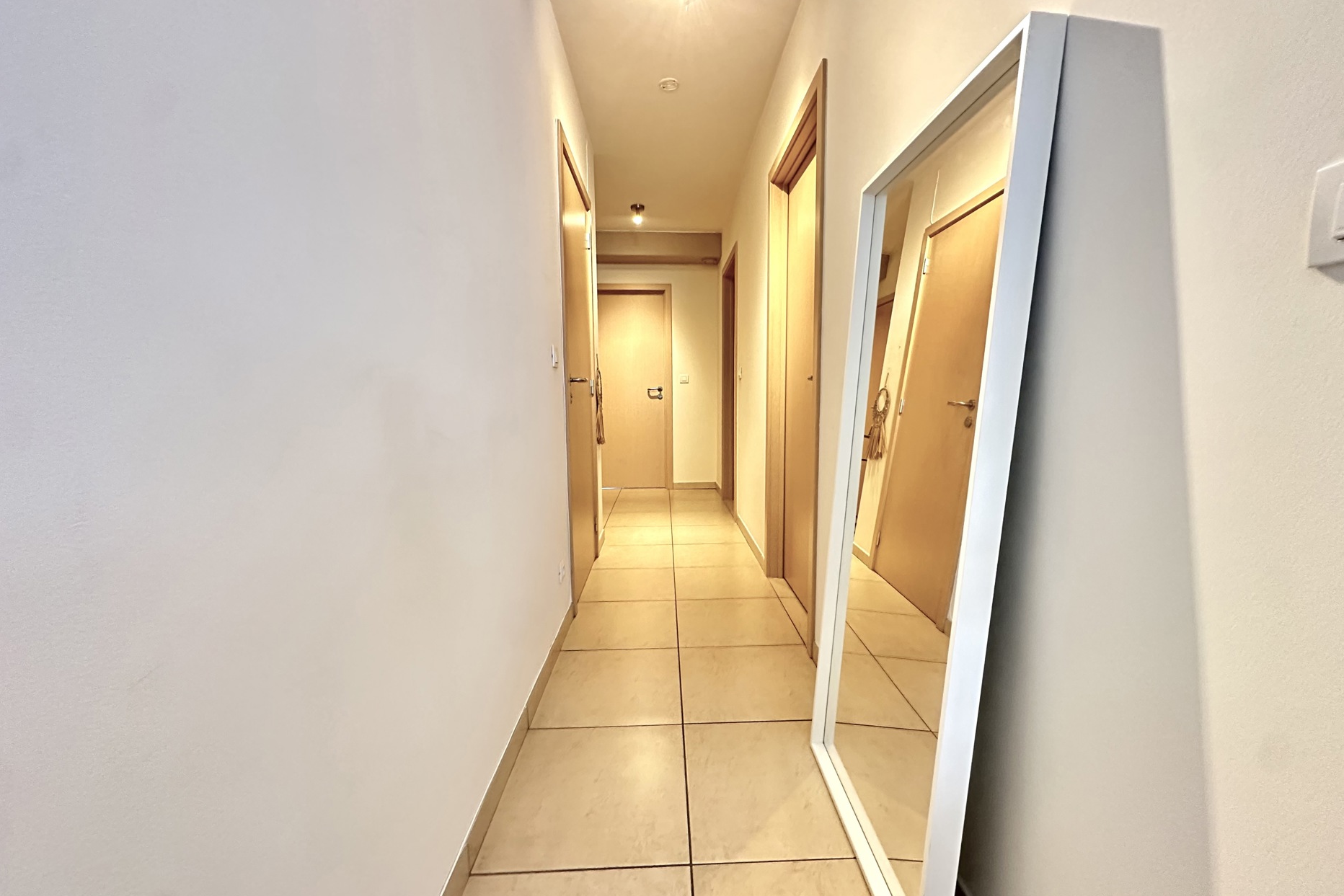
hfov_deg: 100.4
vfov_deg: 77.3
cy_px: 461
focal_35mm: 15
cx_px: 691
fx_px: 560
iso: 640
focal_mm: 2.22
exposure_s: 1/50
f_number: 2.2
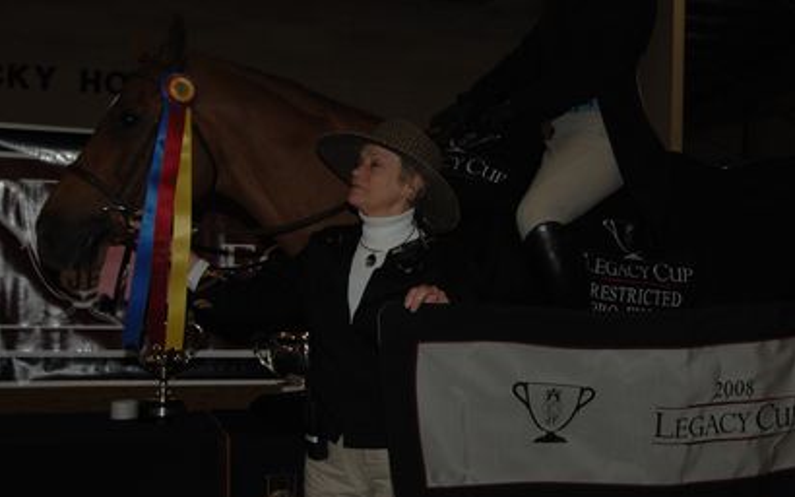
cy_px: 162
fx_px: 1343
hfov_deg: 32.6
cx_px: 556
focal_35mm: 62
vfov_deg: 20.9
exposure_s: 1/125
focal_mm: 26
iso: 200
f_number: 3.8
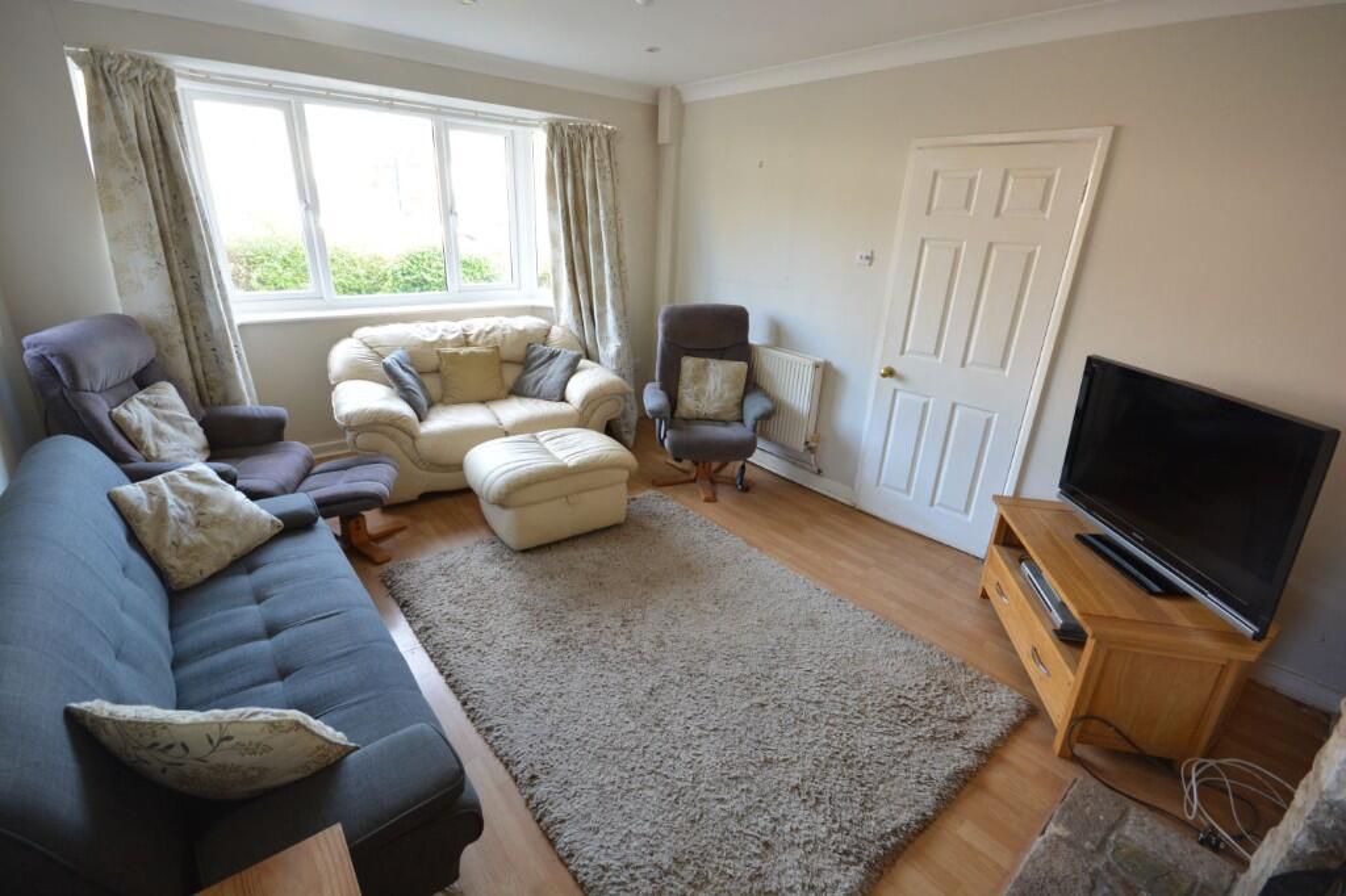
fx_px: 561
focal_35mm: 15
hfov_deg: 100.4
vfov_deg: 77.3
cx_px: 673
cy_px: 448
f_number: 8
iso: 400
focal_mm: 10
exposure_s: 1/13
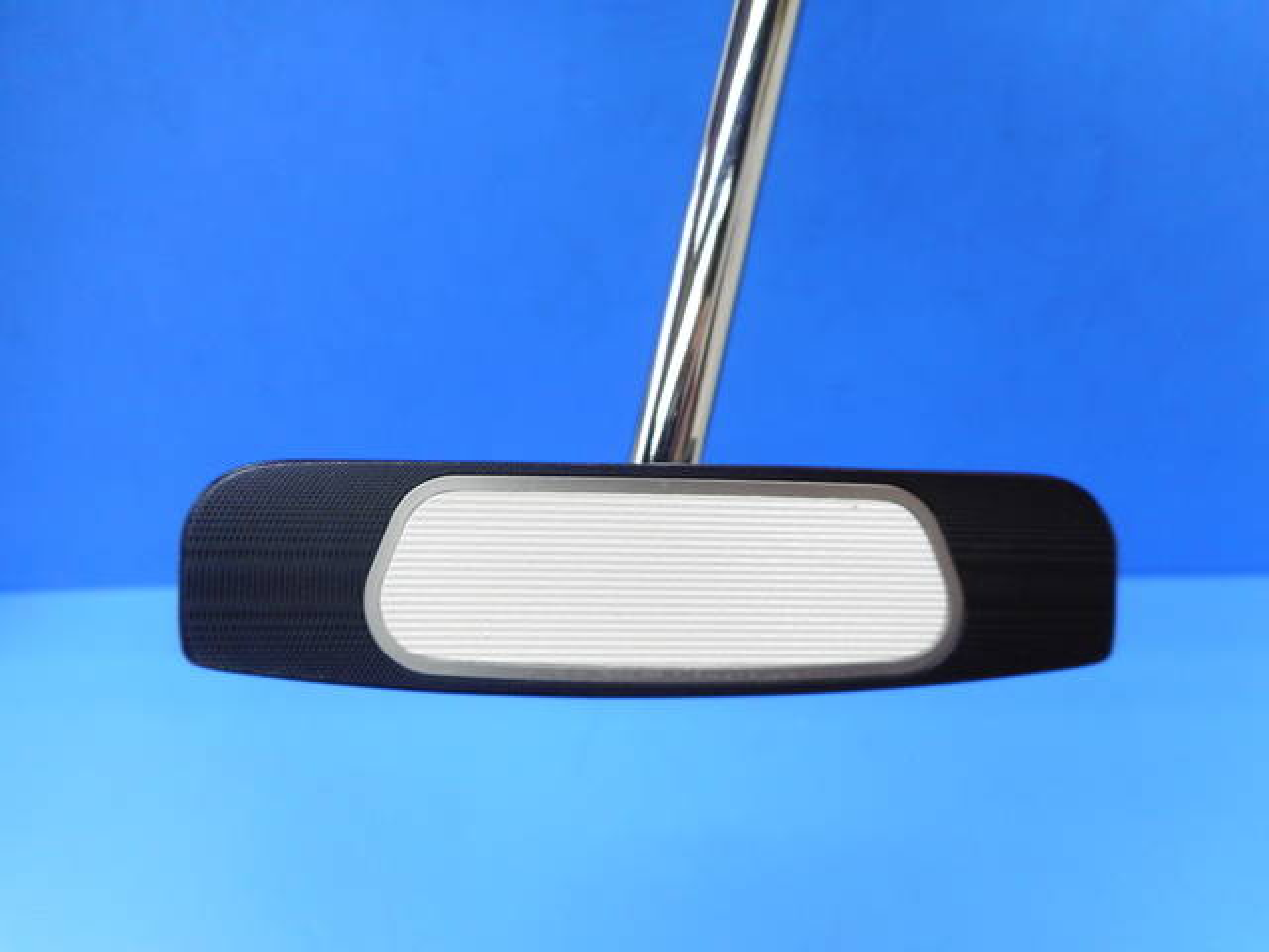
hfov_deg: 69.4
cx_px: 634
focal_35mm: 25
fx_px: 916
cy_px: 476
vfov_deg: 54.9
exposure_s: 1/30
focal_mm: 4.5
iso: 140
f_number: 3.7
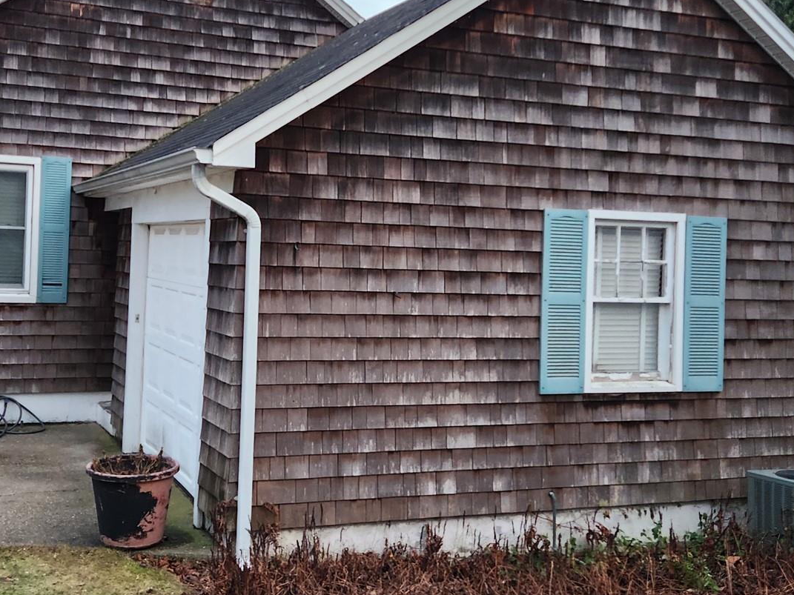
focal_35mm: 44
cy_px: 253
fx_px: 1009
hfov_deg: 42.7
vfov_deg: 32.8
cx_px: 318
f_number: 1.8
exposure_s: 1/180
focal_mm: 5.4
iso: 160
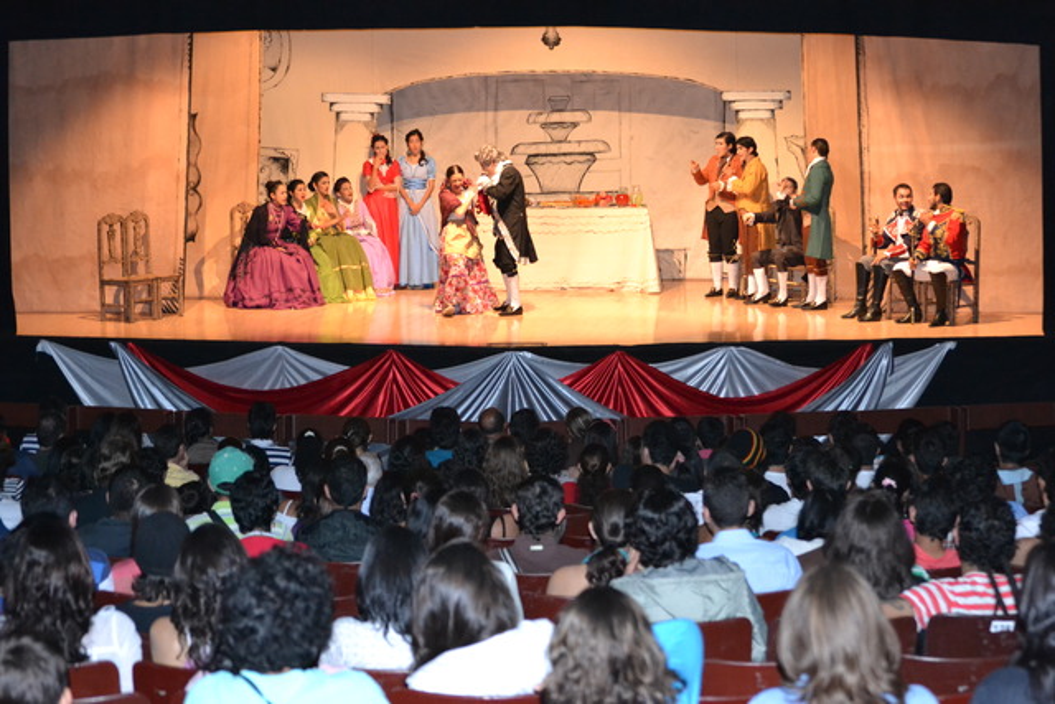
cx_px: 528
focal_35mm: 82
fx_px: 2418
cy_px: 352
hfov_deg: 24.6
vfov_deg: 16.6
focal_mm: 55
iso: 3200
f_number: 4
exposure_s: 1/60
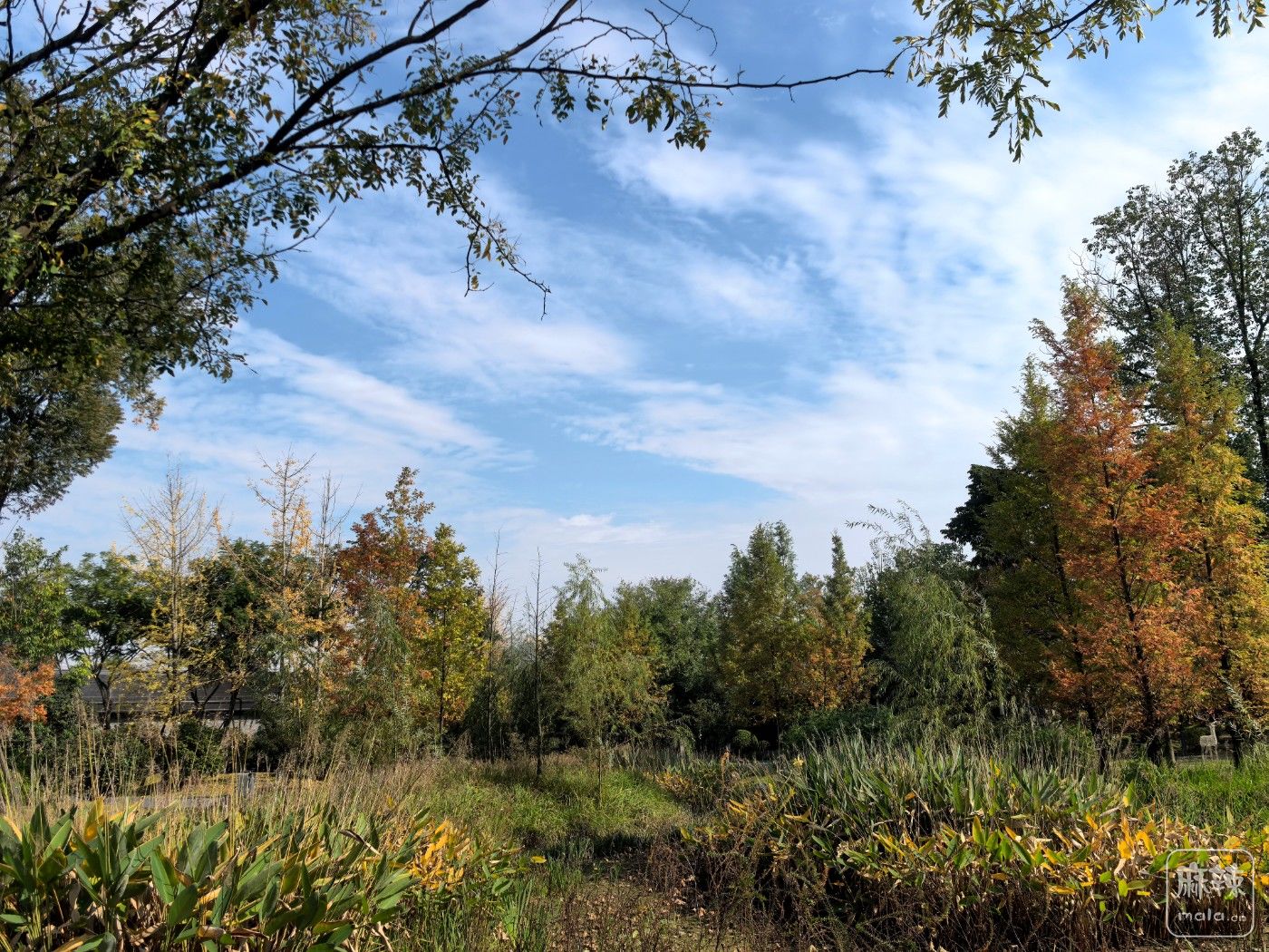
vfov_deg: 51.4
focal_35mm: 27
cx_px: 634
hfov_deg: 65.3
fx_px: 990
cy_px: 476
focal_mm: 6.98
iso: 50
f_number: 2
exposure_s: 1/1585
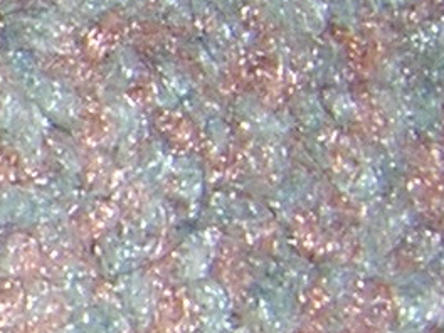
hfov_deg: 8.3
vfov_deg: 6.8
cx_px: -614
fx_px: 2796
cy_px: 177
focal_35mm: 218
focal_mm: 4.7
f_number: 5.2
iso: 100
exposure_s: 1/60.1
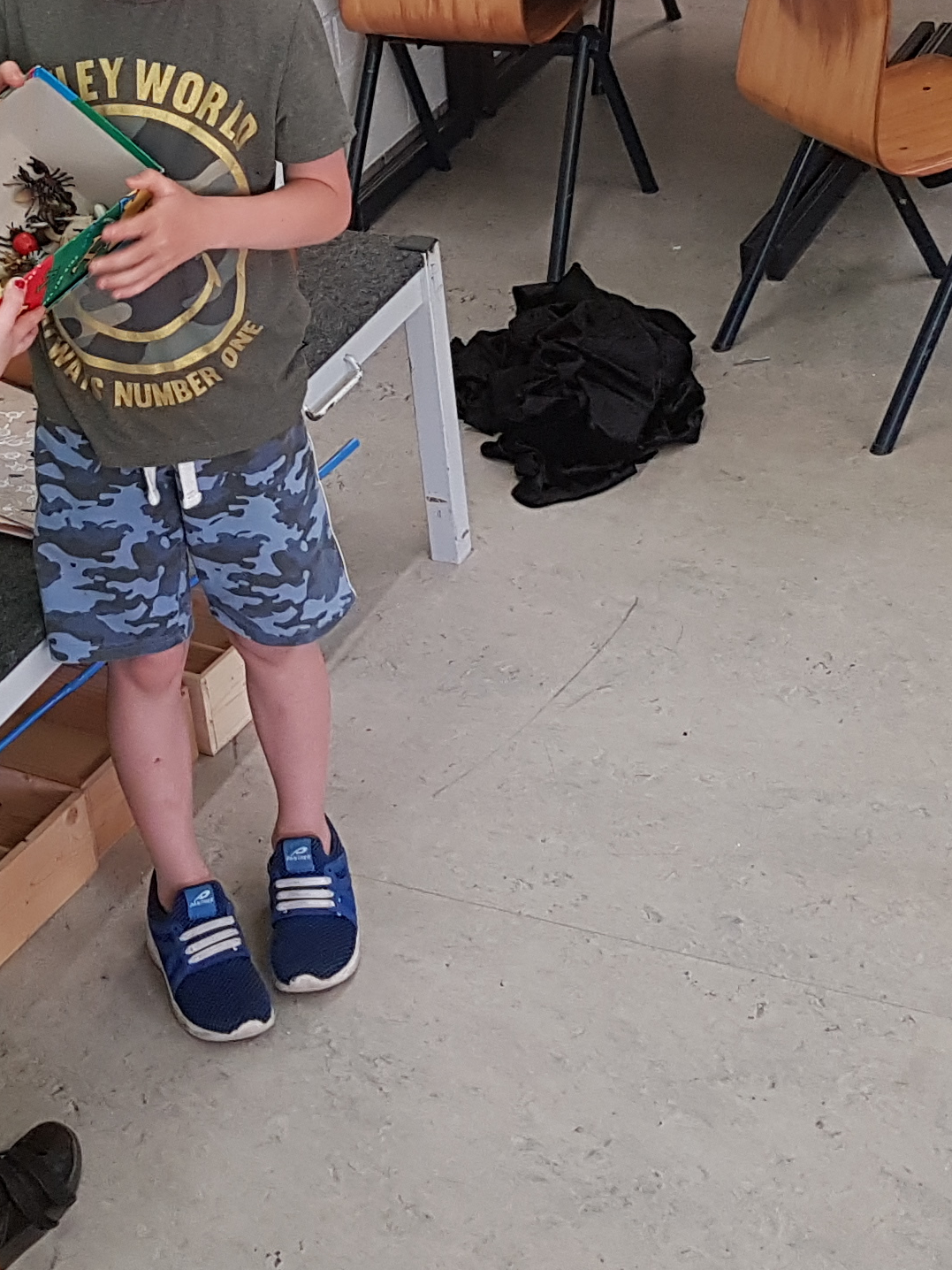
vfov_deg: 25.9
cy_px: 157
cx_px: 187
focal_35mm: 73
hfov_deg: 19.9
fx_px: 2677
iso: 160
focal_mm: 4.2
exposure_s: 1/50
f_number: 1.7
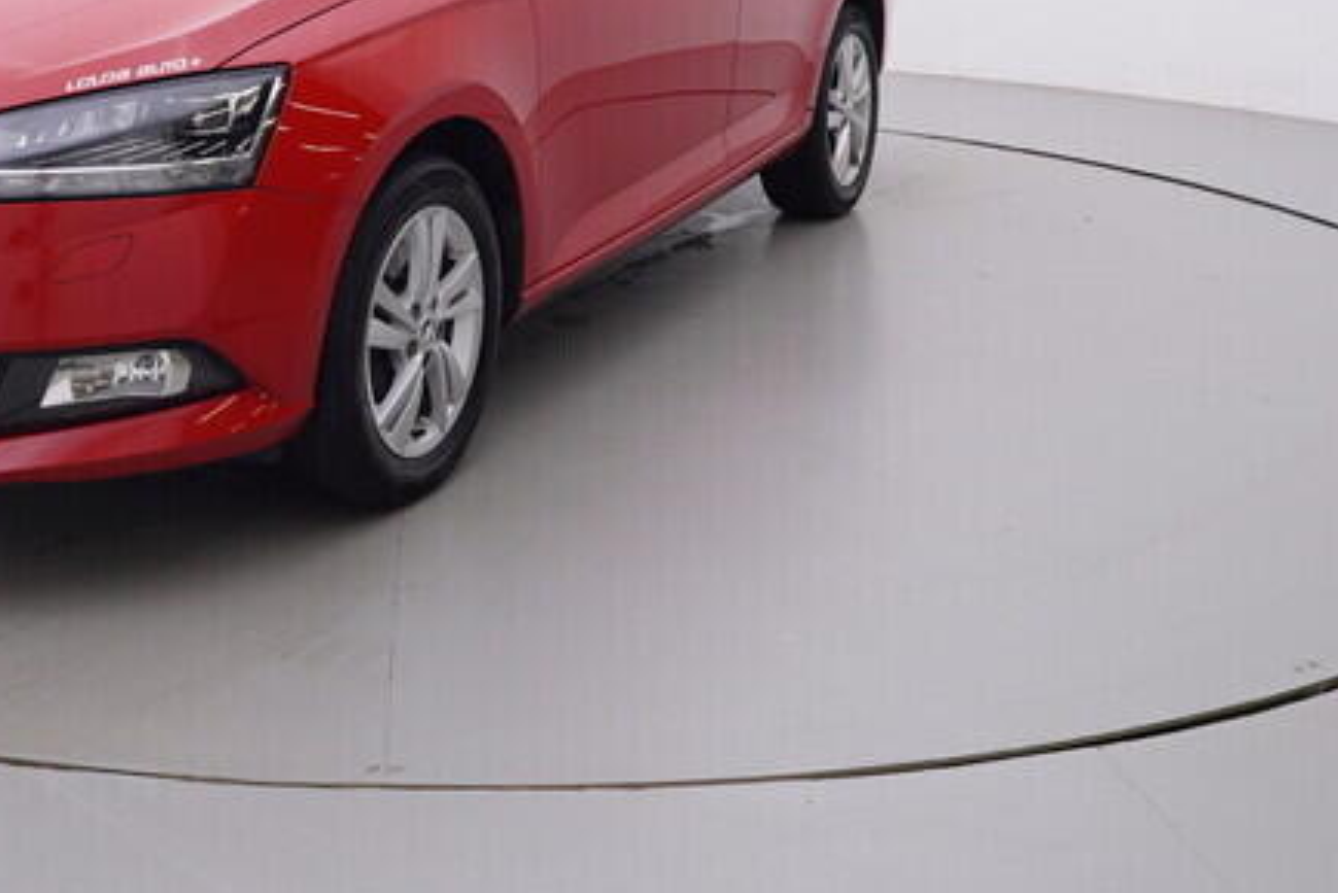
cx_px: 355
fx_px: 1977
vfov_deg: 24.7
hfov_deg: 36.6
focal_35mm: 53
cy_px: 80
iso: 200
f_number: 5
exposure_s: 1/80
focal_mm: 15
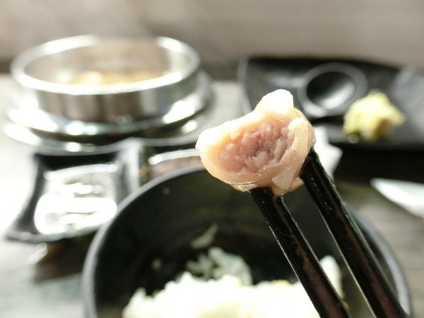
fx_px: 306
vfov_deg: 54.9
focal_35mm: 25
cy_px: 159
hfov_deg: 69.4
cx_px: 212
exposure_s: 1/30
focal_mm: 5.4
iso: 800
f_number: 2.8
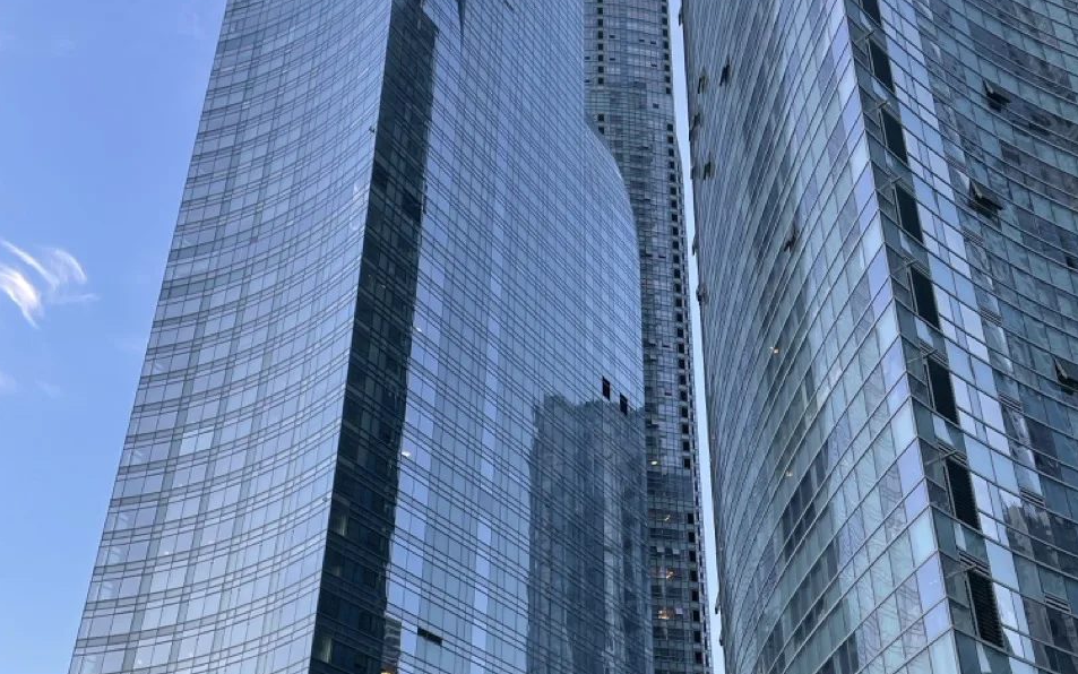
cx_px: 540
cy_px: 492
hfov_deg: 52.7
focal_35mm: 37
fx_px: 1087
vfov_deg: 33.9
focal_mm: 4.2
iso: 32
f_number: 1.6
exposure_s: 1/121
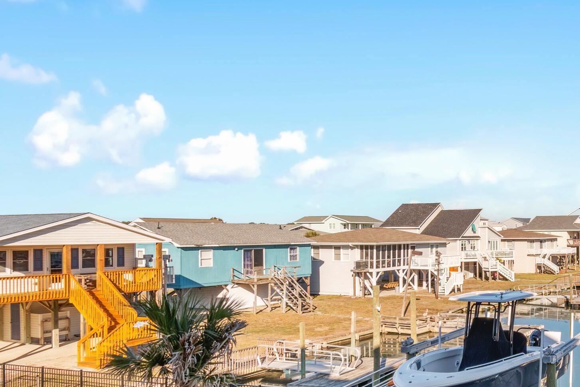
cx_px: 566
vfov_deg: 39.8
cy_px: 236
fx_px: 532
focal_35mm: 33
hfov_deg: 48.3
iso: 100
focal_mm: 11
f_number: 6.3
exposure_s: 1/160
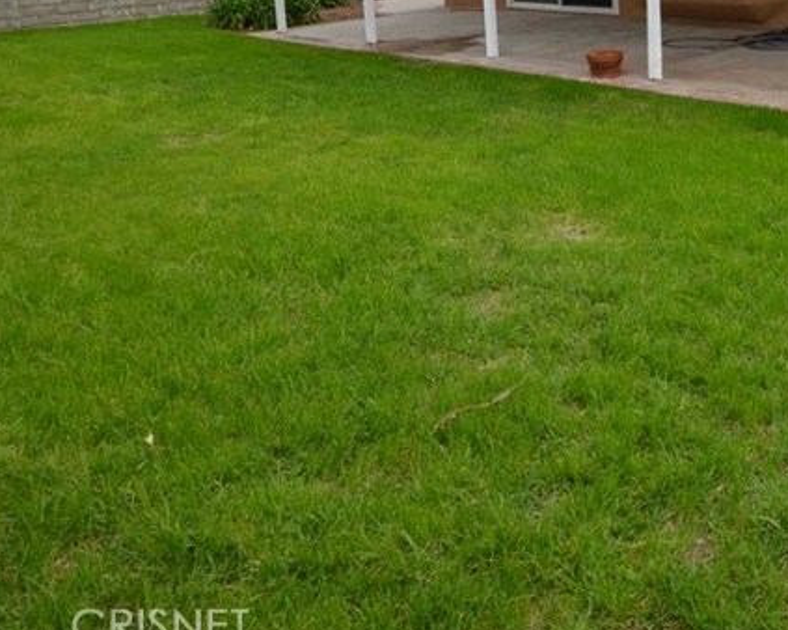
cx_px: 678
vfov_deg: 39.0
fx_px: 793
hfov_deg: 48.4
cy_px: 21
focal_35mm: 34
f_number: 8
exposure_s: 1/250
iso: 800
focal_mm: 10
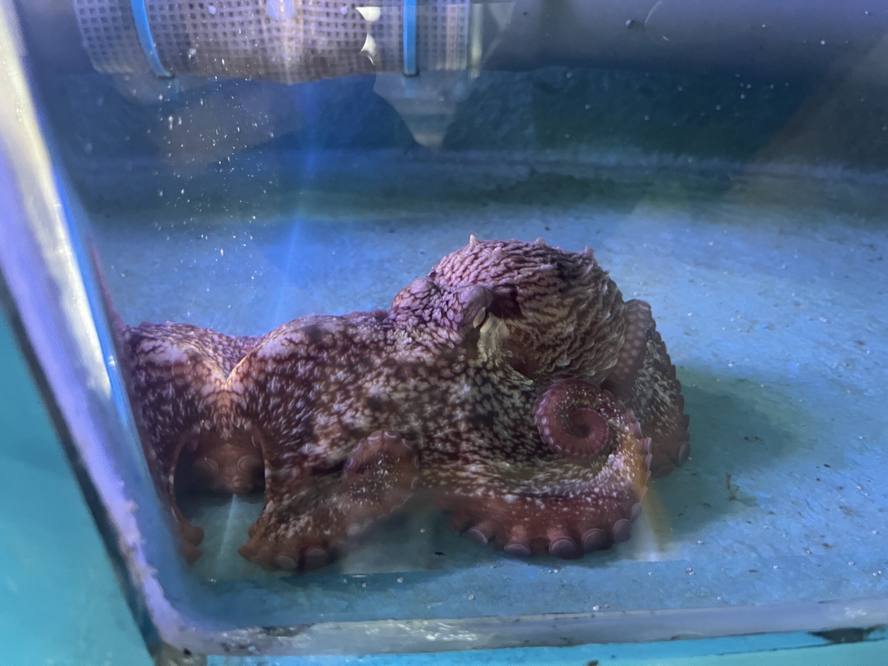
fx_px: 667
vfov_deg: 53.1
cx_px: 444
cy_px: 333
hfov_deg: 67.3
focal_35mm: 26
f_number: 1.6
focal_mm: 5.1
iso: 640
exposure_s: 1/40
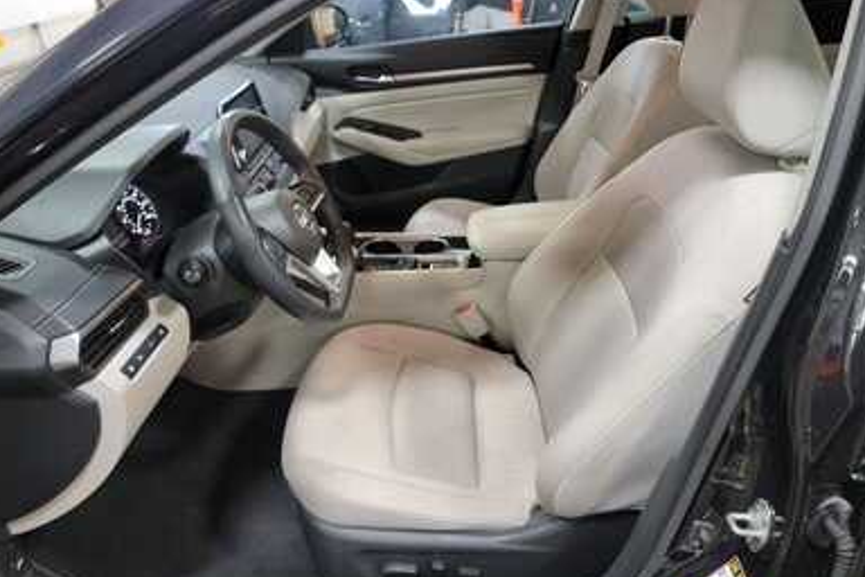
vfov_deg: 49.5
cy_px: 259
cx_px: 432
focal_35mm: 26
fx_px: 625
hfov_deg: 69.4
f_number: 1.8
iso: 625
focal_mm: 6.7
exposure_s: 1/59
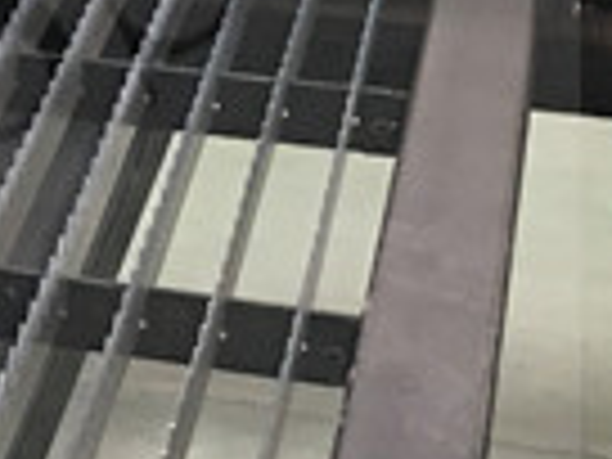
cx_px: -760
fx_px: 3006
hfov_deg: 10.3
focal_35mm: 170
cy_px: 387
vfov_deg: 8.7
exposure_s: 1/17
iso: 100
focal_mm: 4.15
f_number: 2.2
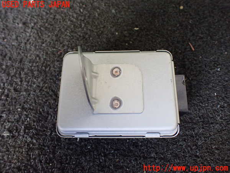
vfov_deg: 46.8
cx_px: 115
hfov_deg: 60.0
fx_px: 199
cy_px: 86
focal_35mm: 30
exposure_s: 1/125
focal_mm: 5.4
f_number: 2.3
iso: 640
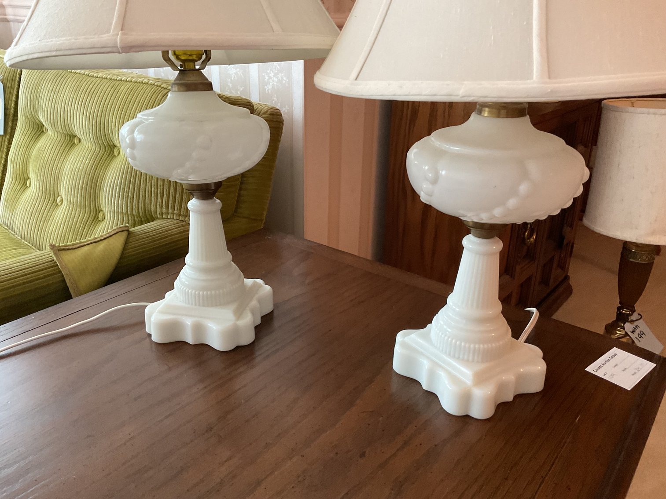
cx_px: 333
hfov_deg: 61.7
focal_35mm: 29
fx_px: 558
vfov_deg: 48.2
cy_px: 250
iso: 200
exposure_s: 1/60
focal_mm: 3
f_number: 1.8
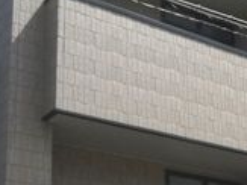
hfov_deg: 18.6
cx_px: 320
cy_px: 188
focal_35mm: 98
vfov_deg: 14.8
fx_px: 699
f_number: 5
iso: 100
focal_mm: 4.4
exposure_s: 1/800
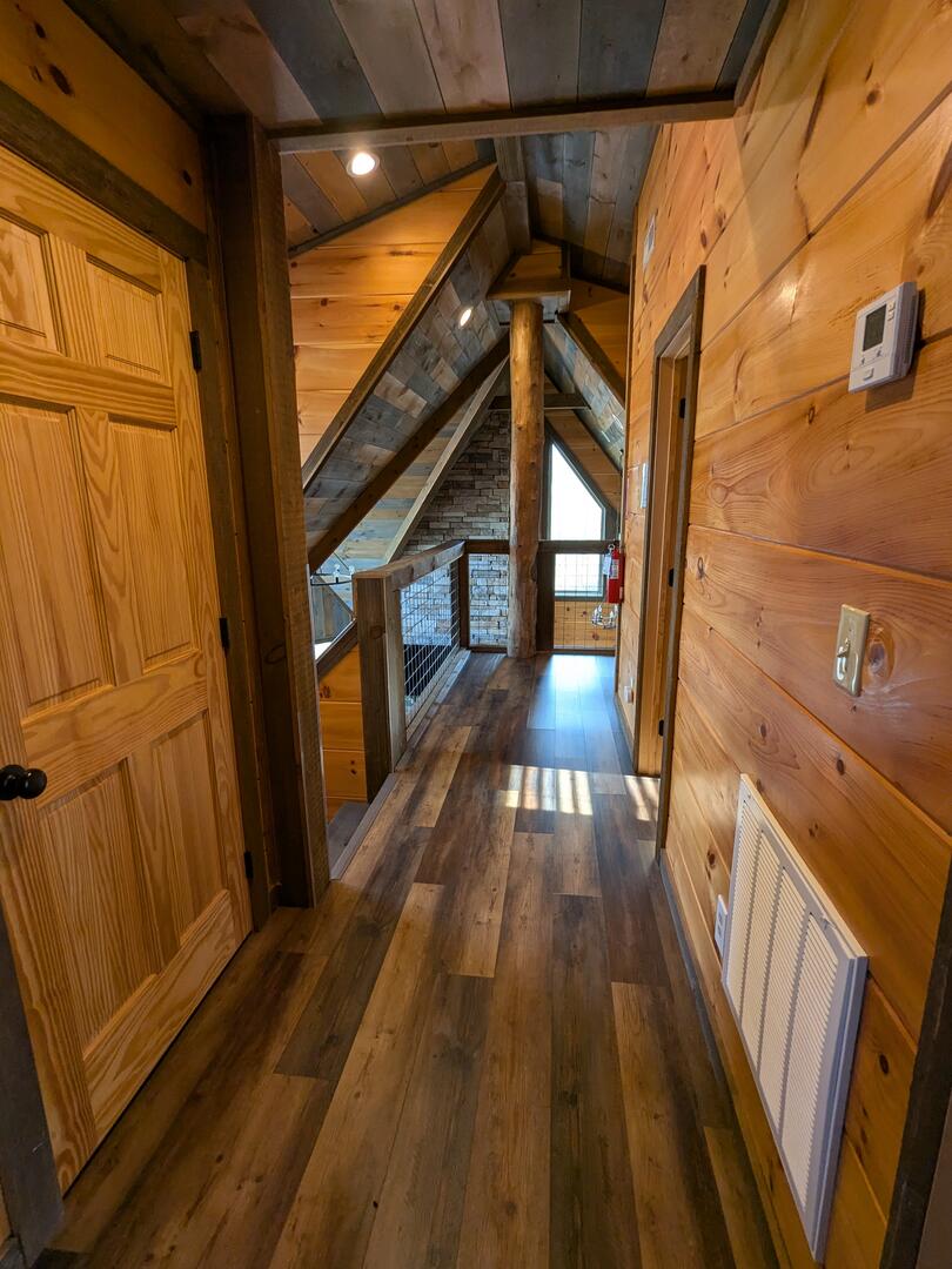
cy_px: 634
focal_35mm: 16
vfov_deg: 94.5
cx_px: 476
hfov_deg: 78.1
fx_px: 587
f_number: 2.2
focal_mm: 2.35
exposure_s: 1/60
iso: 101
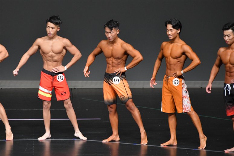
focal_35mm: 345
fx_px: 2241
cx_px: 117
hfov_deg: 6.0
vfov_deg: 4.0
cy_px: 78
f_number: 5.6
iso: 4000
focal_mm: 230
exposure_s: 1/400
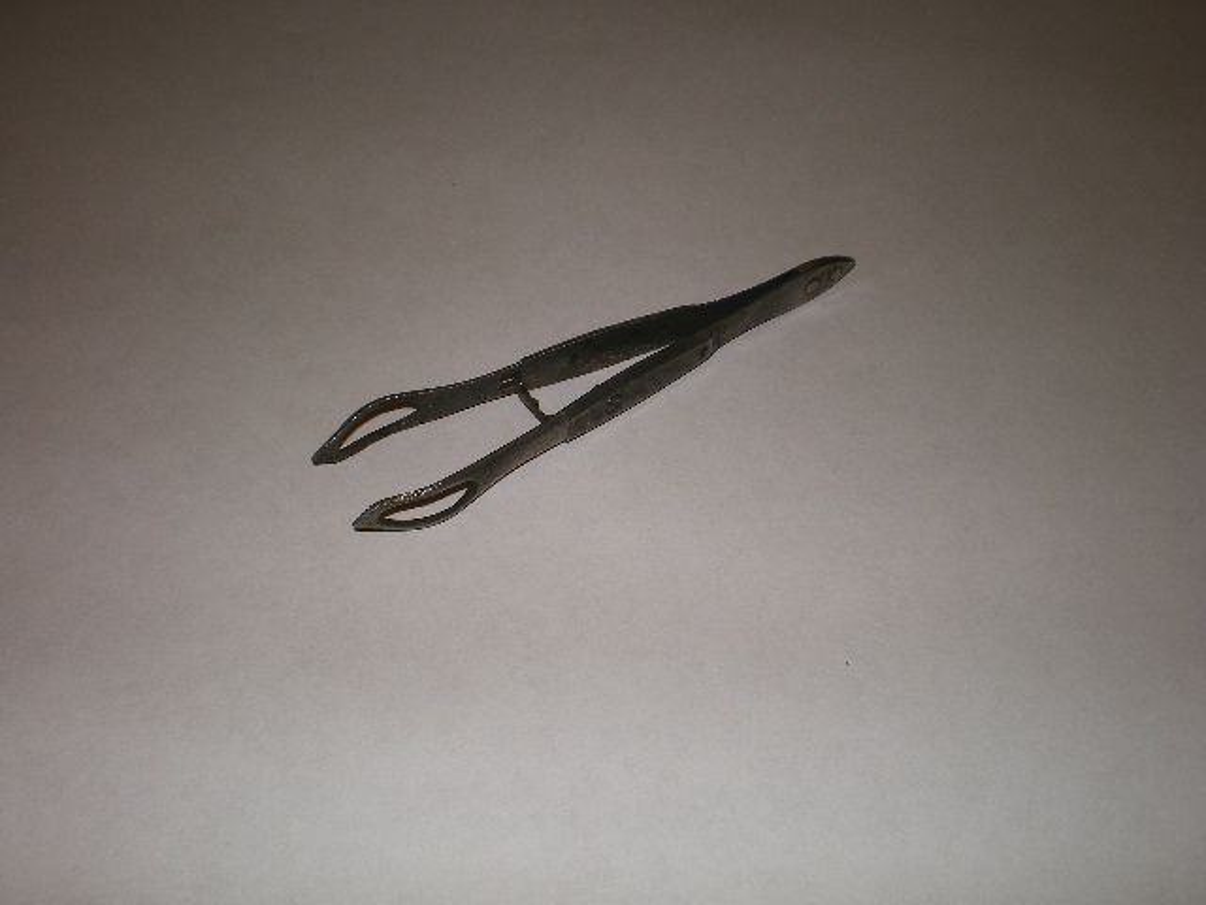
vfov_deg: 37.7
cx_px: 603
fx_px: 1324
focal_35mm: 38
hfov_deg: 49.0
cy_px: 452
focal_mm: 6.3
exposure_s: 1/30
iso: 64
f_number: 4.6
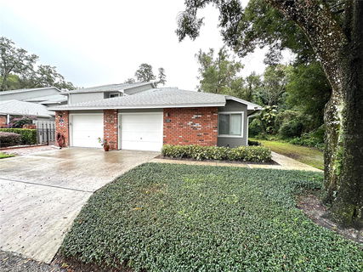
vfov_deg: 85.6
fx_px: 147
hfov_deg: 102.1
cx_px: 182
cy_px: 136
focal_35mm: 14
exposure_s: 1/231
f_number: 2.2
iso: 40
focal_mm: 2.22
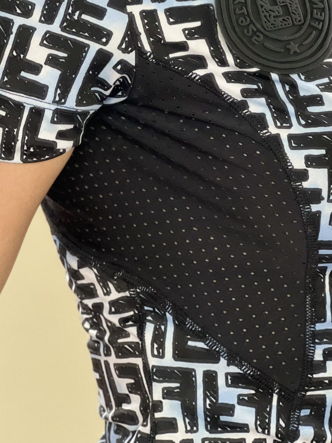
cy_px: 96
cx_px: 186
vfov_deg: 15.2
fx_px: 1650
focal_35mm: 129
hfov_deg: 11.5
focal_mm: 9
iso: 250
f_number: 2.8
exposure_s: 1/91
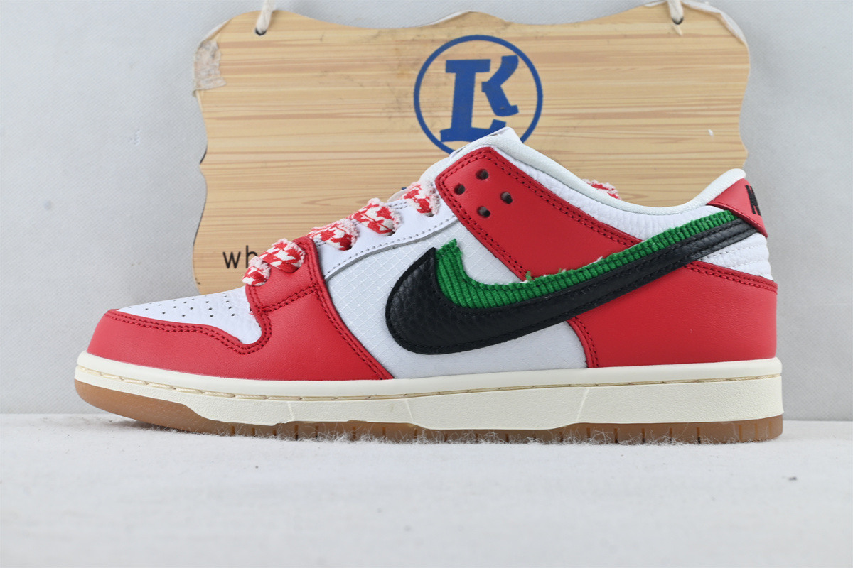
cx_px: 426
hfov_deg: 40.0
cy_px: 284
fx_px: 1173
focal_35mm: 50
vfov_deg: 27.3
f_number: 10
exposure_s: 1/15
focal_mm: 33
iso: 100
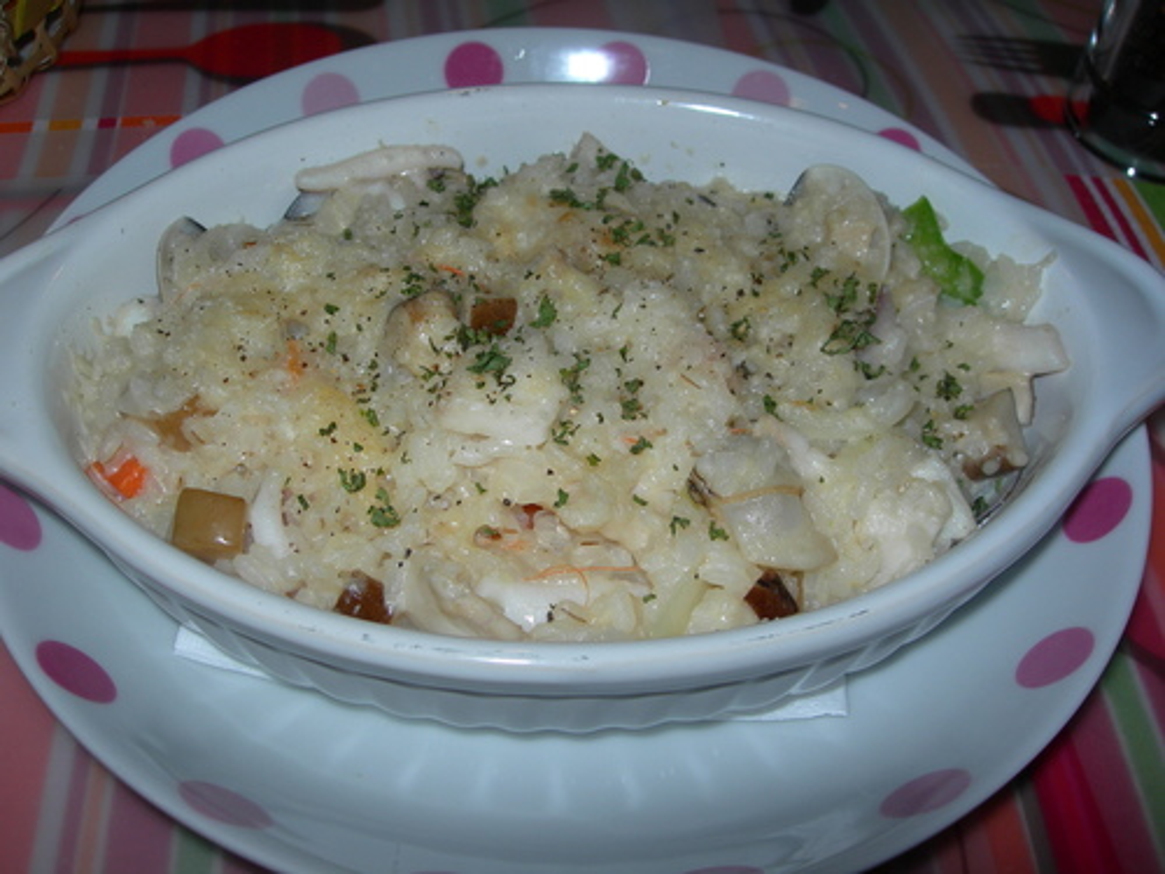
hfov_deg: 49.0
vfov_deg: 37.7
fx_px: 1279
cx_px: 582
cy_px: 437
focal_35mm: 38
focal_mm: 7.8
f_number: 4.8
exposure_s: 1/60.1
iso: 50
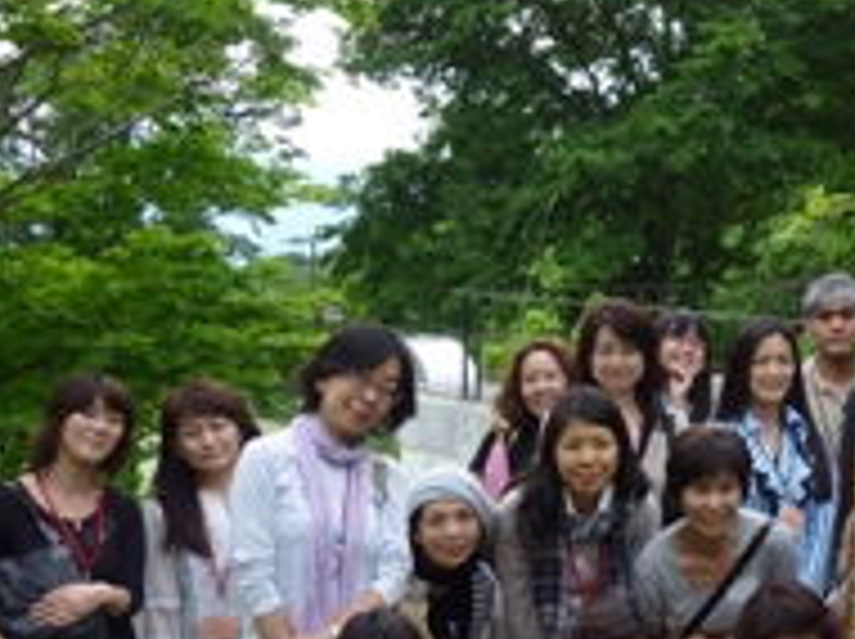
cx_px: 958
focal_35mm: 78
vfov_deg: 18.9
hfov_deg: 23.4
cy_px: 292
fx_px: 1924
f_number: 3.7
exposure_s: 1/160
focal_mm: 5.9
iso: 80
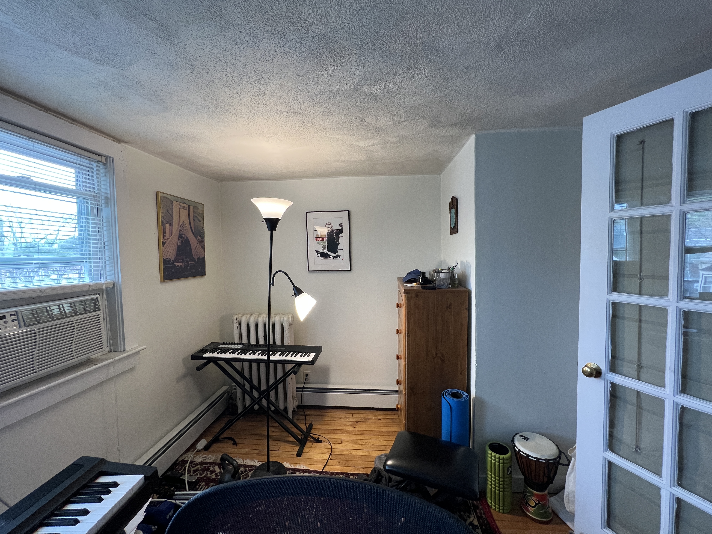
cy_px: 267
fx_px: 267
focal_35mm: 13
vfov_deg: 89.9
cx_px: 356
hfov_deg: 106.2
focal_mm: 1.57
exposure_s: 1/120
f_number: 1.8
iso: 160
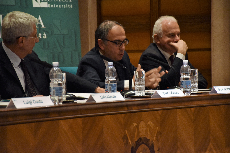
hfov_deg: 11.8
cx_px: 115
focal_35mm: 174
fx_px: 1112
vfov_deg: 7.9
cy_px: 76
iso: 800
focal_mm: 116
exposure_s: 1/30
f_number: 5.6
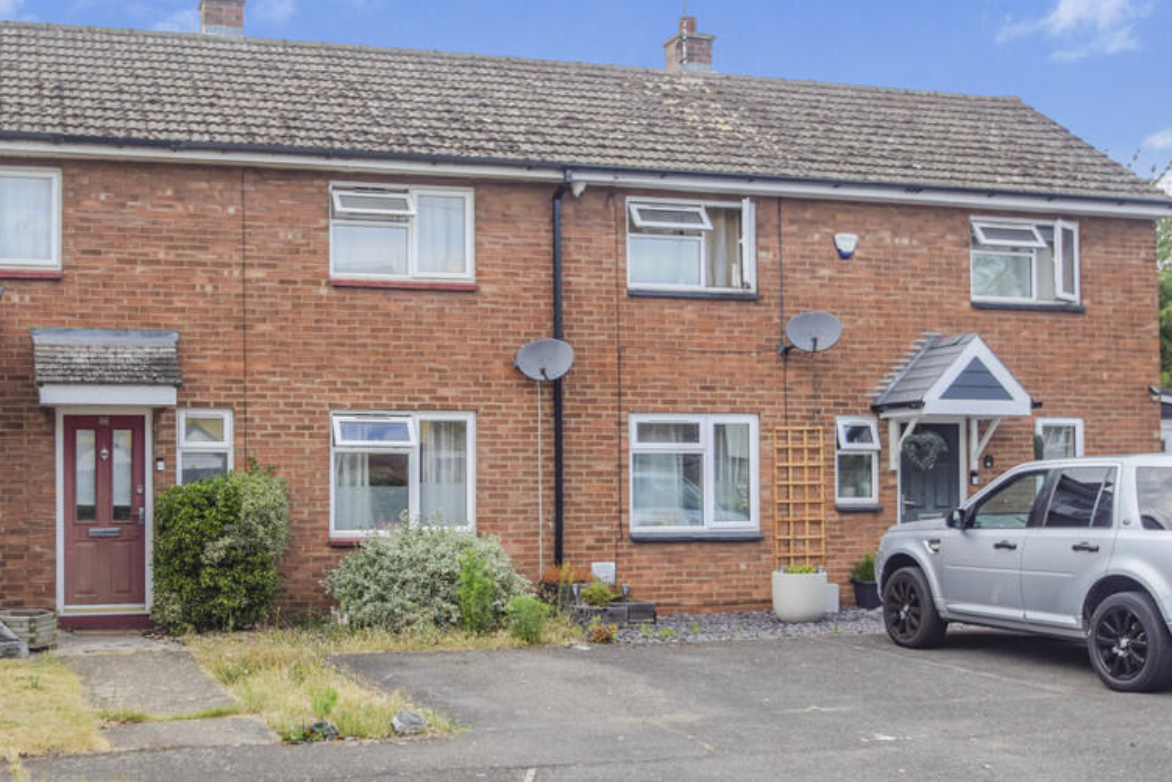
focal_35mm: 45
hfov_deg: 43.1
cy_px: 491
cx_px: 414
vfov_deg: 29.8
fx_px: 1465
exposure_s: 1/320
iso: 100
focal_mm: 22
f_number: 5
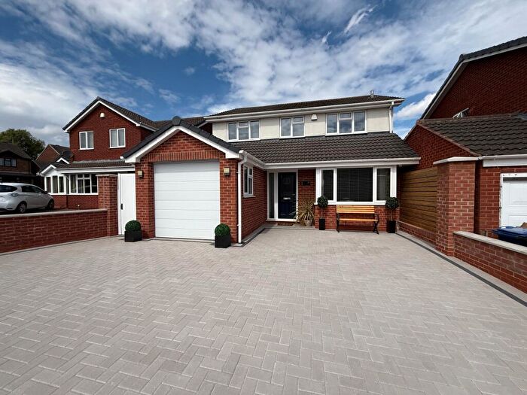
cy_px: 198
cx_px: 264
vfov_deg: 85.7
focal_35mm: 14
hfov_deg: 102.1
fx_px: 213
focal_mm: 2.22
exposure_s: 1/3460
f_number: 2.2
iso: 50
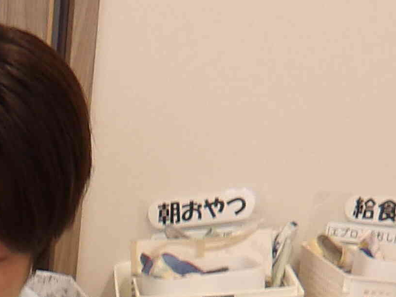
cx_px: -293
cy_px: 717
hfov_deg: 12.0
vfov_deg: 8.8
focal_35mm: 153
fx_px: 1751
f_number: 3
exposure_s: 1/41
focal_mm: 4.9
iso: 100
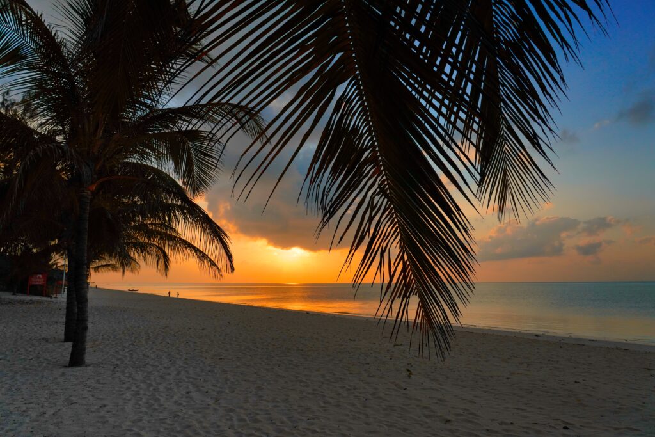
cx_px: 328
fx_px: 437
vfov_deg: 53.1
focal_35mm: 24
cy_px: 218
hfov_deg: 73.7
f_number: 8
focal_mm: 24
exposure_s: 1/3200
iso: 640
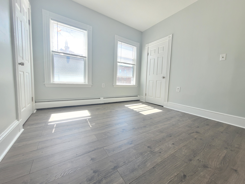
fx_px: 92
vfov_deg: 89.9
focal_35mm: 13
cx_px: 122
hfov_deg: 106.2
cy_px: 92
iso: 50
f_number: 2.2
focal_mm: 1.74
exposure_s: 1/60
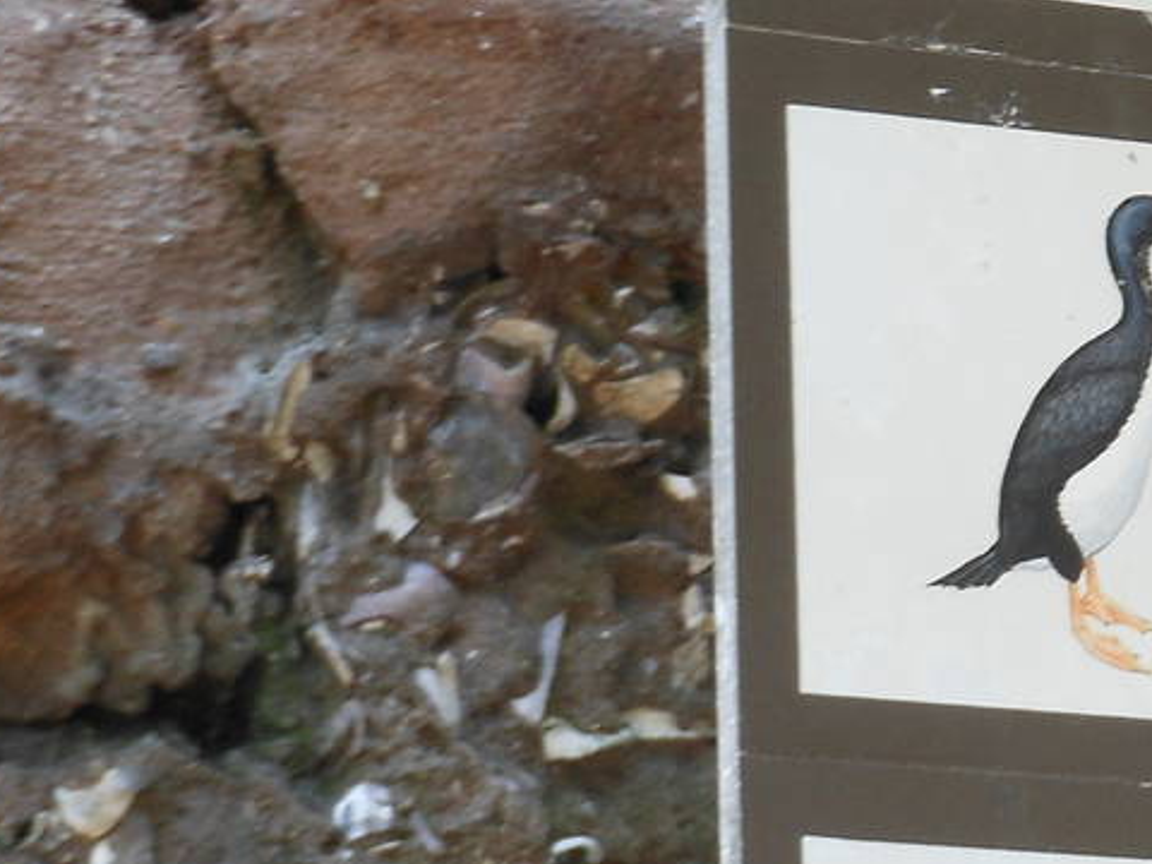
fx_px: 9651
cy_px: 554
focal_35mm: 290
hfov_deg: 6.8
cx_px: 1579
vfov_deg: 5.1
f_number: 5.3
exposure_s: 1/40
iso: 80
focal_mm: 15.6
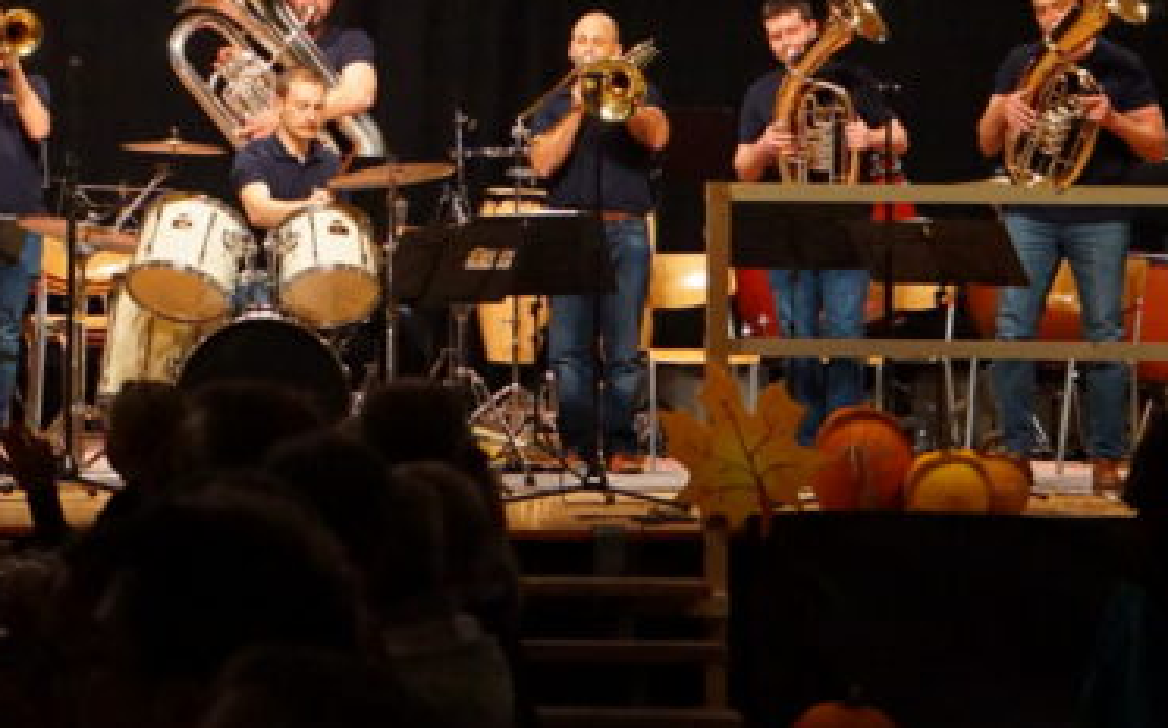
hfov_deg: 14.2
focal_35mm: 147
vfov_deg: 8.9
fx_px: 4673
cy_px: 195
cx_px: 232
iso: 4000
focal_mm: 55
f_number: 4.5
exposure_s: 1/100
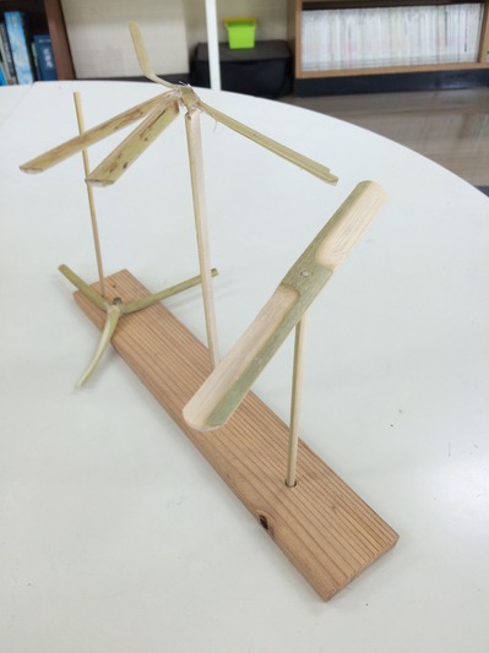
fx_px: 547
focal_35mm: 29
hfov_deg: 48.2
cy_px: 326
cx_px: 244
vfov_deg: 61.7
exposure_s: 1/50
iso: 40
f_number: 2.2
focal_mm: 4.15
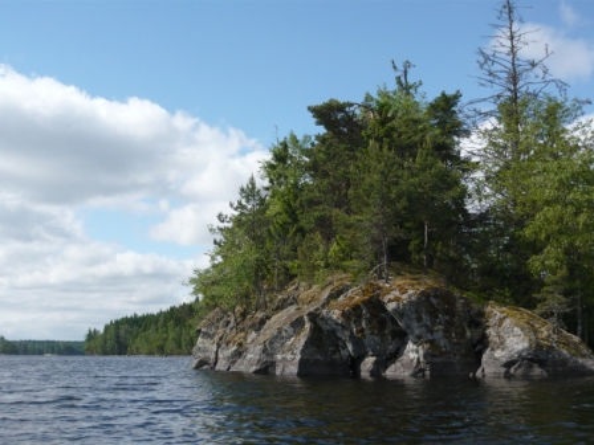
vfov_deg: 32.2
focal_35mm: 45
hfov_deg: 42.1
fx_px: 772
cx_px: 297
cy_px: 222
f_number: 10
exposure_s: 1/160
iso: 100
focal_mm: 7.4
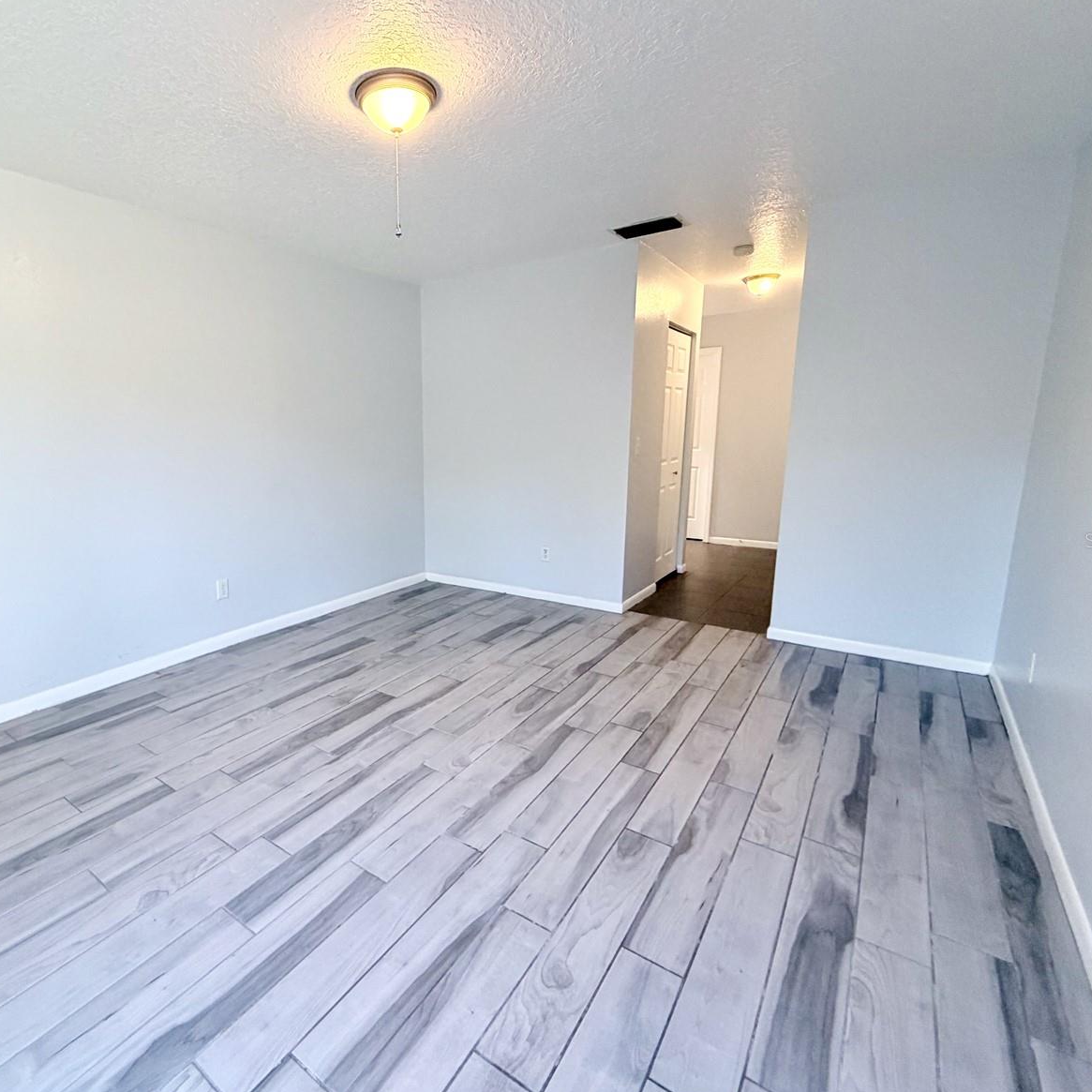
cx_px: 424
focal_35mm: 17
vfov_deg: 84.0
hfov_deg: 82.7
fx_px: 607
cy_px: 540
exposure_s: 1/60
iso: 200
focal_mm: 2.22
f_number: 2.2
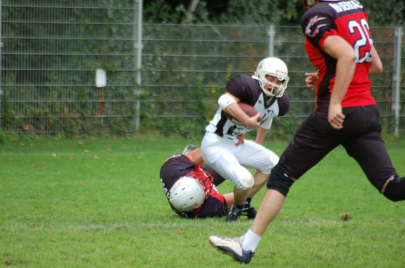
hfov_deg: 4.6
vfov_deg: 3.0
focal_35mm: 450
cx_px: 202
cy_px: 134
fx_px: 5053
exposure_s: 1/500
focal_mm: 300
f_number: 5.6
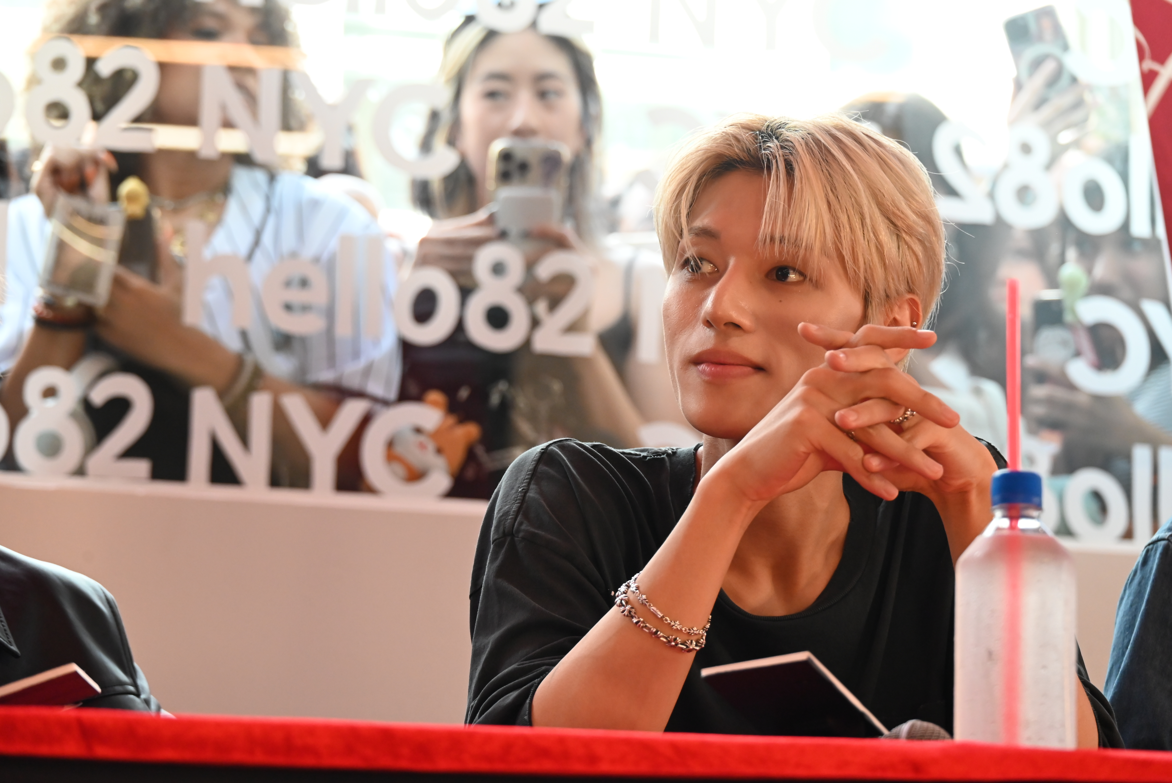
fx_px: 4722
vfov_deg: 9.5
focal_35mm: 145
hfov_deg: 14.1
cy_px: 392
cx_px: 586
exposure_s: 1/200
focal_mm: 145
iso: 3200
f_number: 7.1
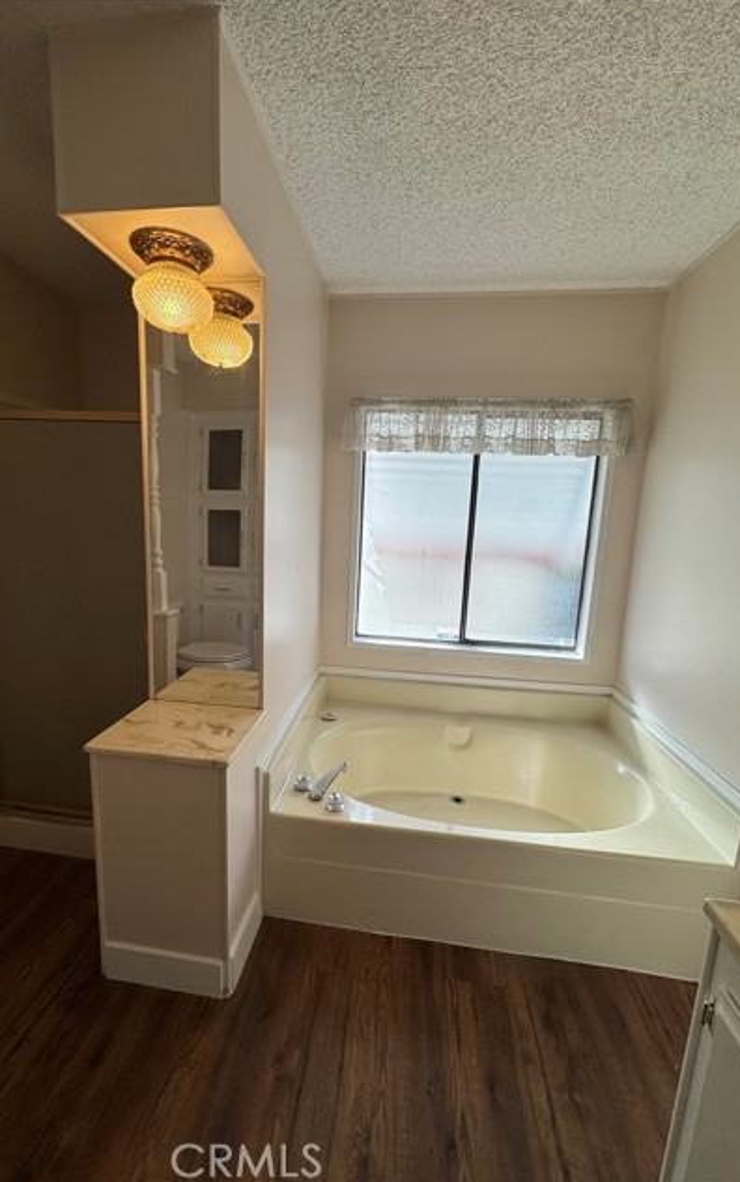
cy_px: 590
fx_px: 484
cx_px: 344
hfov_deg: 74.7
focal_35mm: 15
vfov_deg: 101.4
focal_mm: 2.22
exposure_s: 1/247
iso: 40
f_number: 2.2
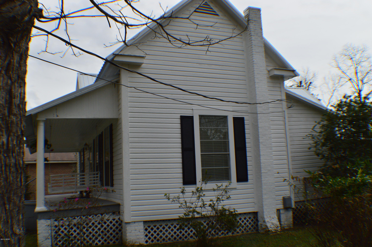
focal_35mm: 42
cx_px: 186
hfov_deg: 46.4
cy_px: 124
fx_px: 434
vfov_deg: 31.8
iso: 400
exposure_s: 1/320
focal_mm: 28
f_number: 10
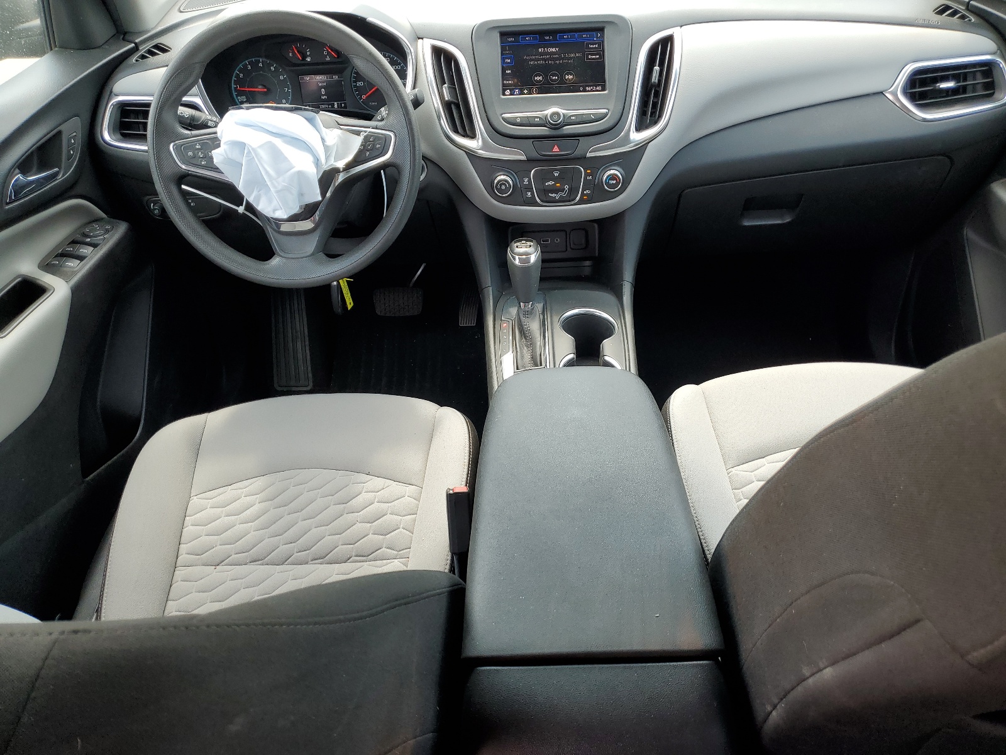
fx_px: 756
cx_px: 503
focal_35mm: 26
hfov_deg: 67.3
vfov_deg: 53.1
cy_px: 378
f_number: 1.5
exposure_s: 1/200
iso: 50
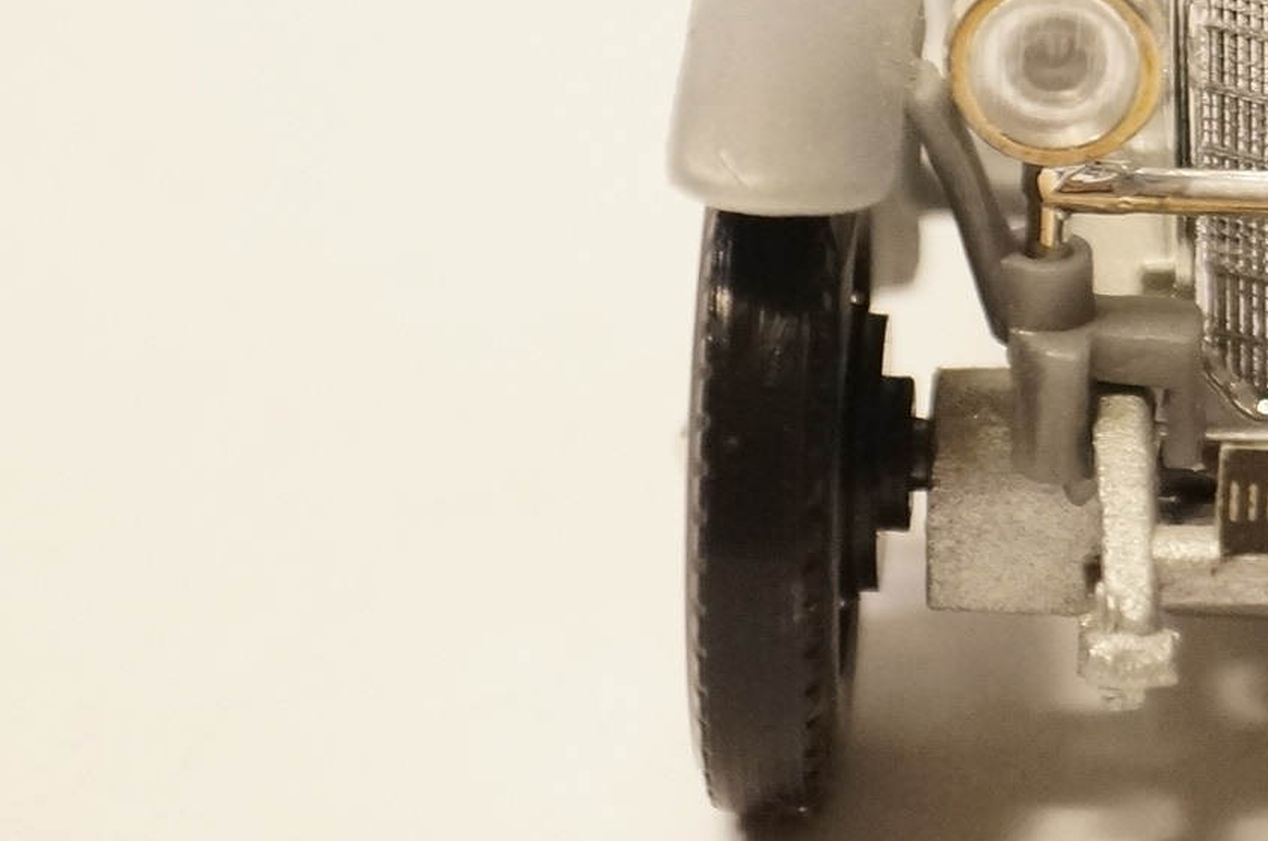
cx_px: 1387
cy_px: -69
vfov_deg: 5.7
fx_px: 8455
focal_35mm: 240
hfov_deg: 8.5
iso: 1250
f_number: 5.6
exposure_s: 1/100
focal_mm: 55
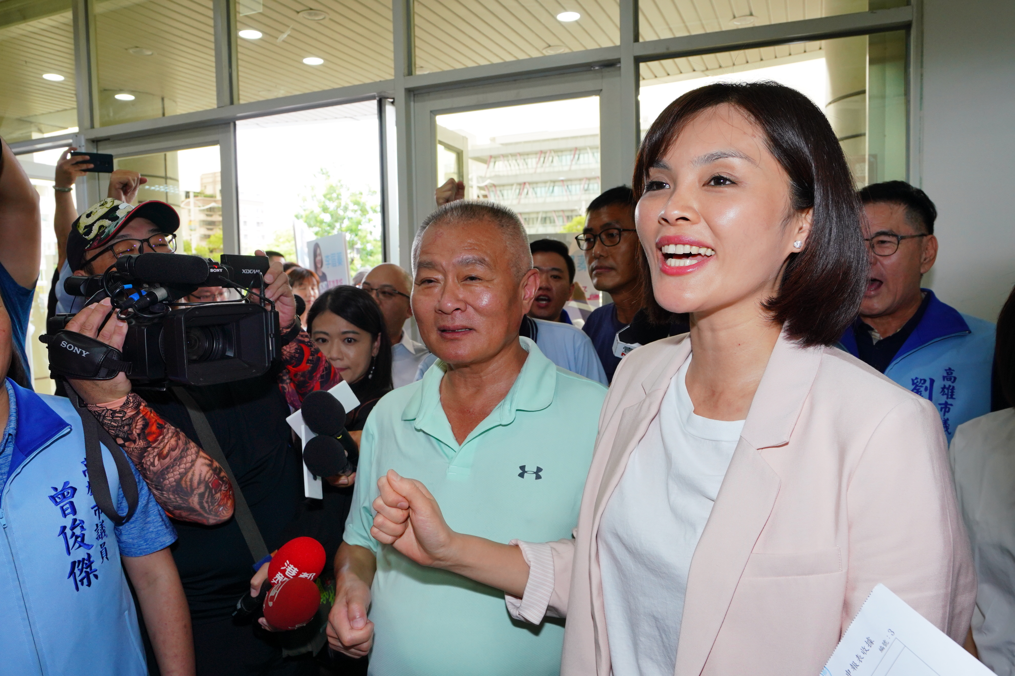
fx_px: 677
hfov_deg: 73.7
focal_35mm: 24
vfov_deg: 53.1
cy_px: 338
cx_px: 508
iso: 640
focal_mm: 16
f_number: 5.6
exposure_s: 1/160
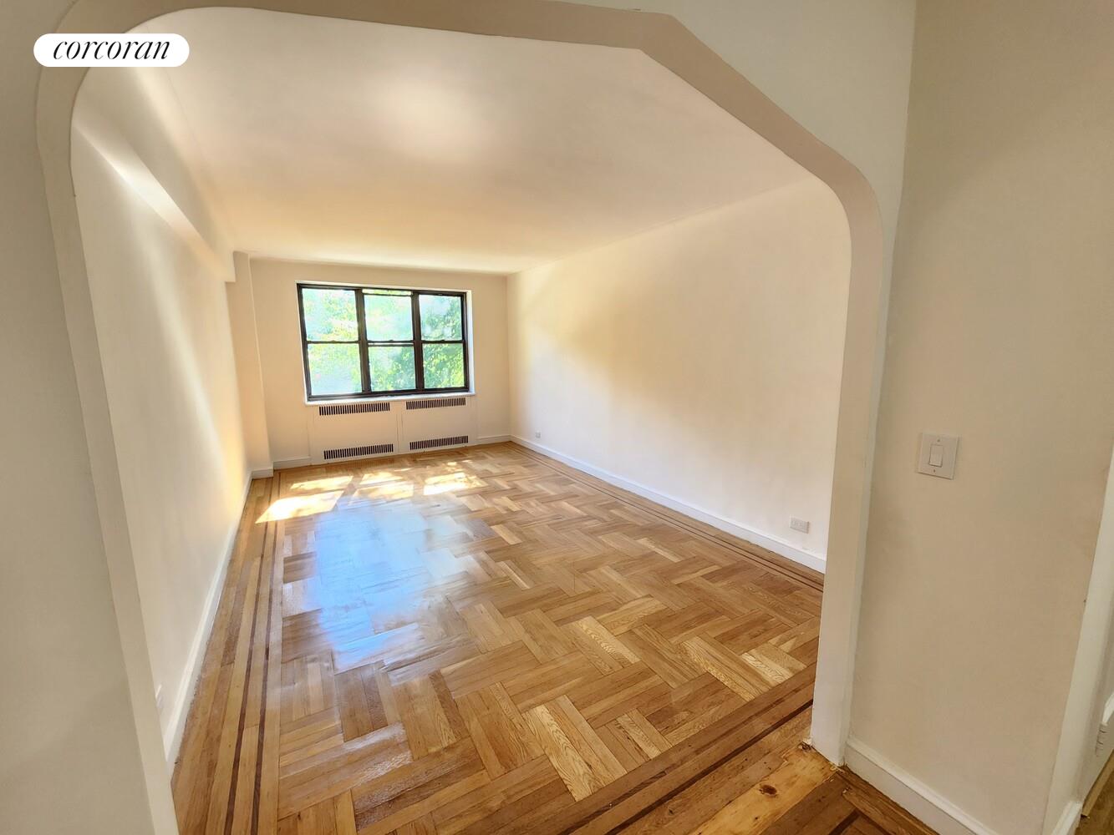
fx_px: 418
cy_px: 418
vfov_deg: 89.9
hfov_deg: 106.2
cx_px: 557
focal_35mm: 13
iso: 320
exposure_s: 1/60
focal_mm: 2.2
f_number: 2.2
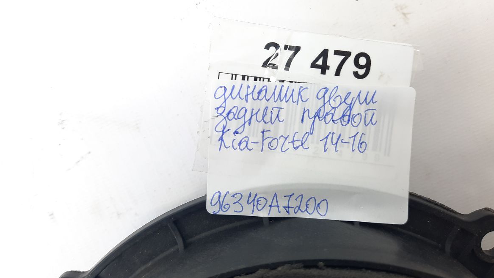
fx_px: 367
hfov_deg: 67.9
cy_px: 121
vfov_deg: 41.4
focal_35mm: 28
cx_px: 244
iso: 125
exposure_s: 1/50
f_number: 2
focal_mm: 4.6
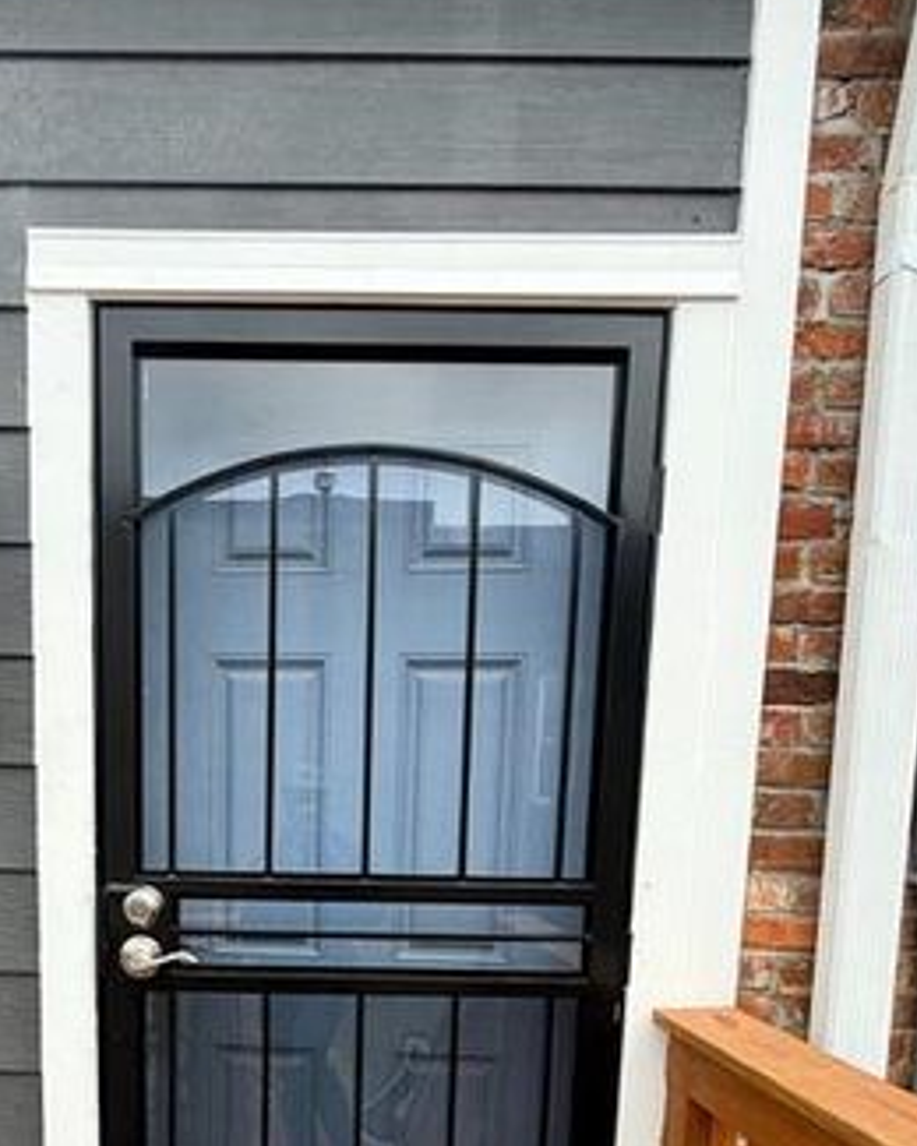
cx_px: 303
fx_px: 950
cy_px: 954
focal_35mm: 28
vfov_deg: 56.6
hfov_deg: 50.6
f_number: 2.2
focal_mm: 2.22
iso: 50
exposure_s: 1/549
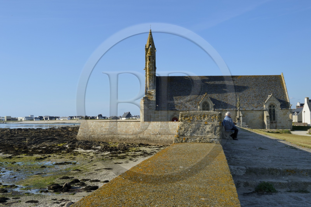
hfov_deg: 43.6
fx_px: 389
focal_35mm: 45
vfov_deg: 29.8
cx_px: 156
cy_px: 104
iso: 200
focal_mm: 45
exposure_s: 1/80
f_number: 22
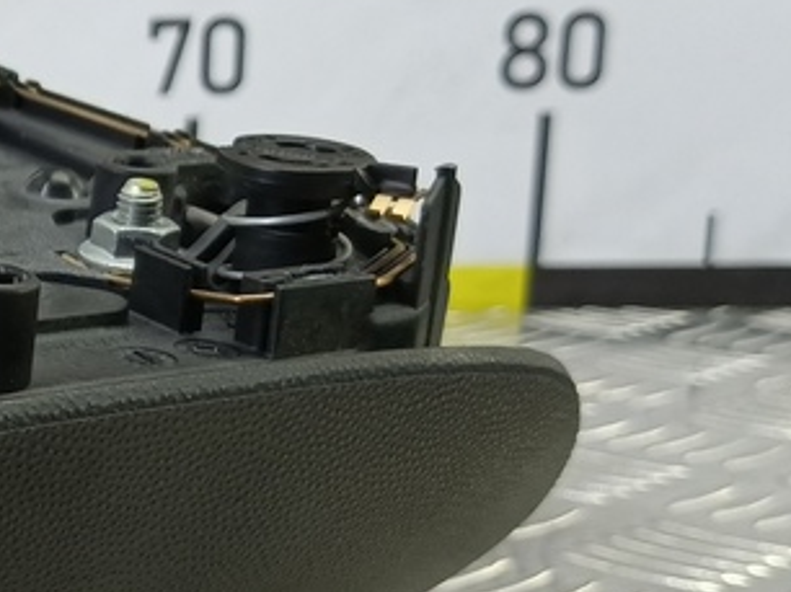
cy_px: 380
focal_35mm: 77
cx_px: -318
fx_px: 1758
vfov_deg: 19.1
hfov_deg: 22.0
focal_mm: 4.11
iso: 198
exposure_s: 1/50
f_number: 1.6
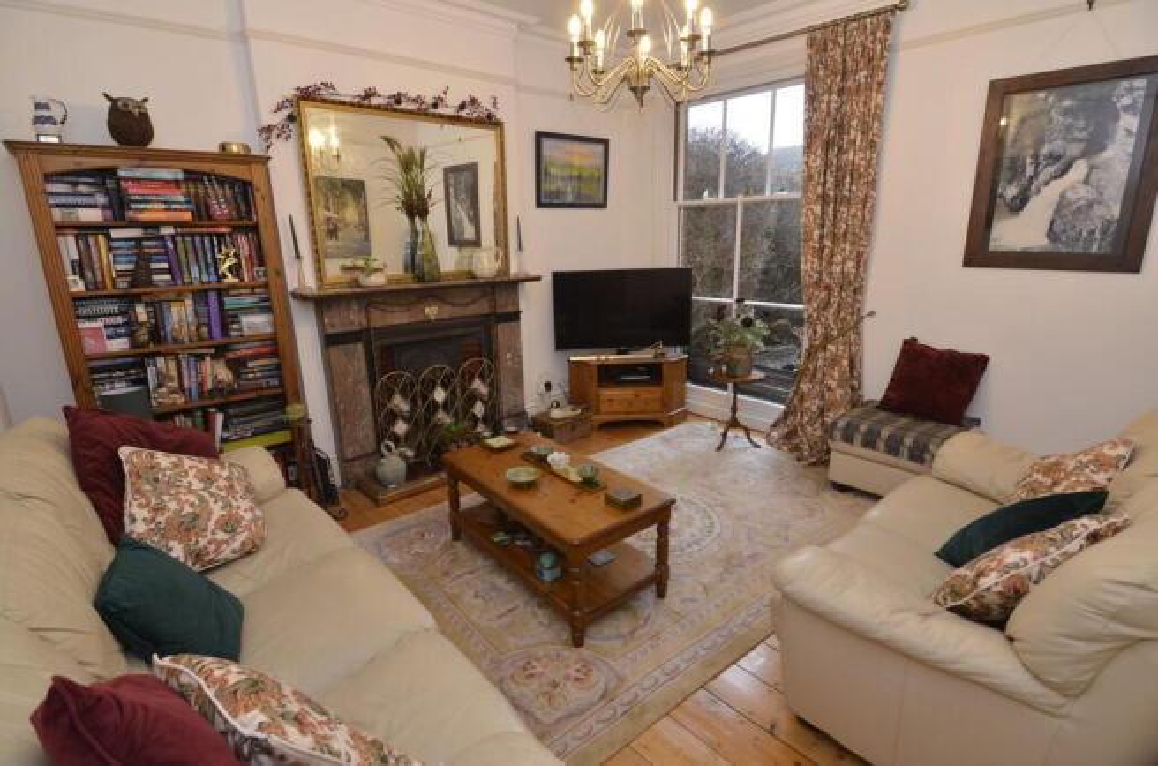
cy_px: 383
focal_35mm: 16
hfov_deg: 95.1
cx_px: 579
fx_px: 529
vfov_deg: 71.8
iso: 800
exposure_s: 1/60
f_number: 5
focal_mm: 11
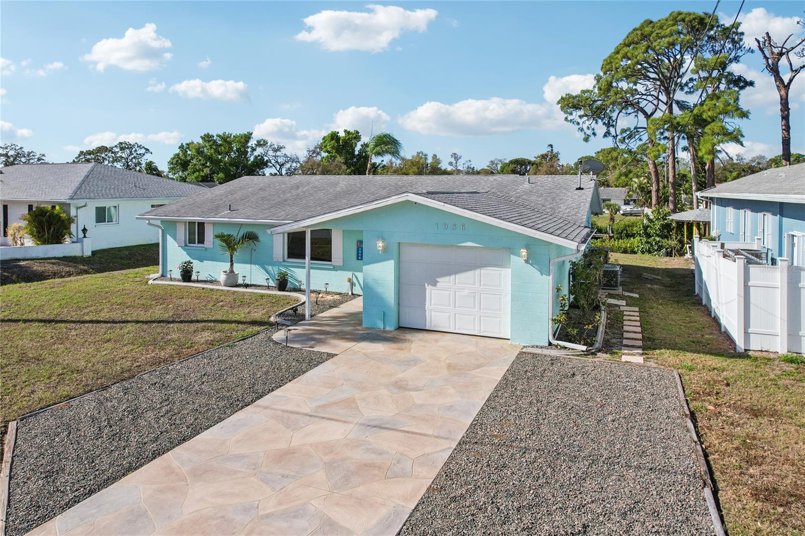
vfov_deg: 57.2
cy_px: 268
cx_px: 402
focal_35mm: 22
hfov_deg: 78.6
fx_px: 492
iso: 110
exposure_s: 1/2500
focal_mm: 8.4
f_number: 2.8
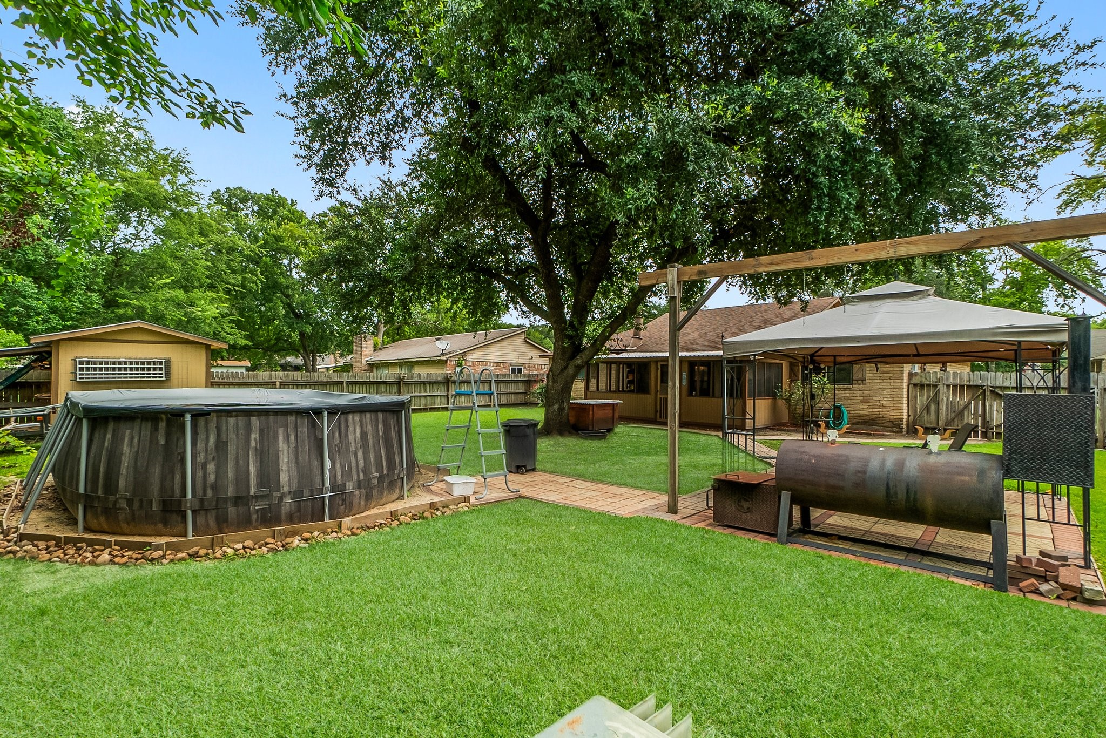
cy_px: 369
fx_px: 461
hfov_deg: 100.4
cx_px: 553
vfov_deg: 77.4
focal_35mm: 15
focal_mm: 10
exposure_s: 1/320
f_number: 7.1
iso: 2500
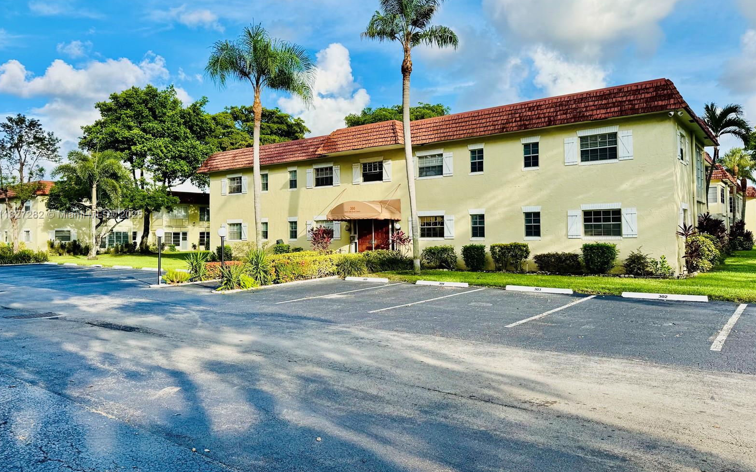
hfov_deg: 70.4
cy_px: 215
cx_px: 375
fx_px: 536
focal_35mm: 26
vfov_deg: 47.5
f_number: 1.78
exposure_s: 1/2710
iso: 80
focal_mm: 6.76
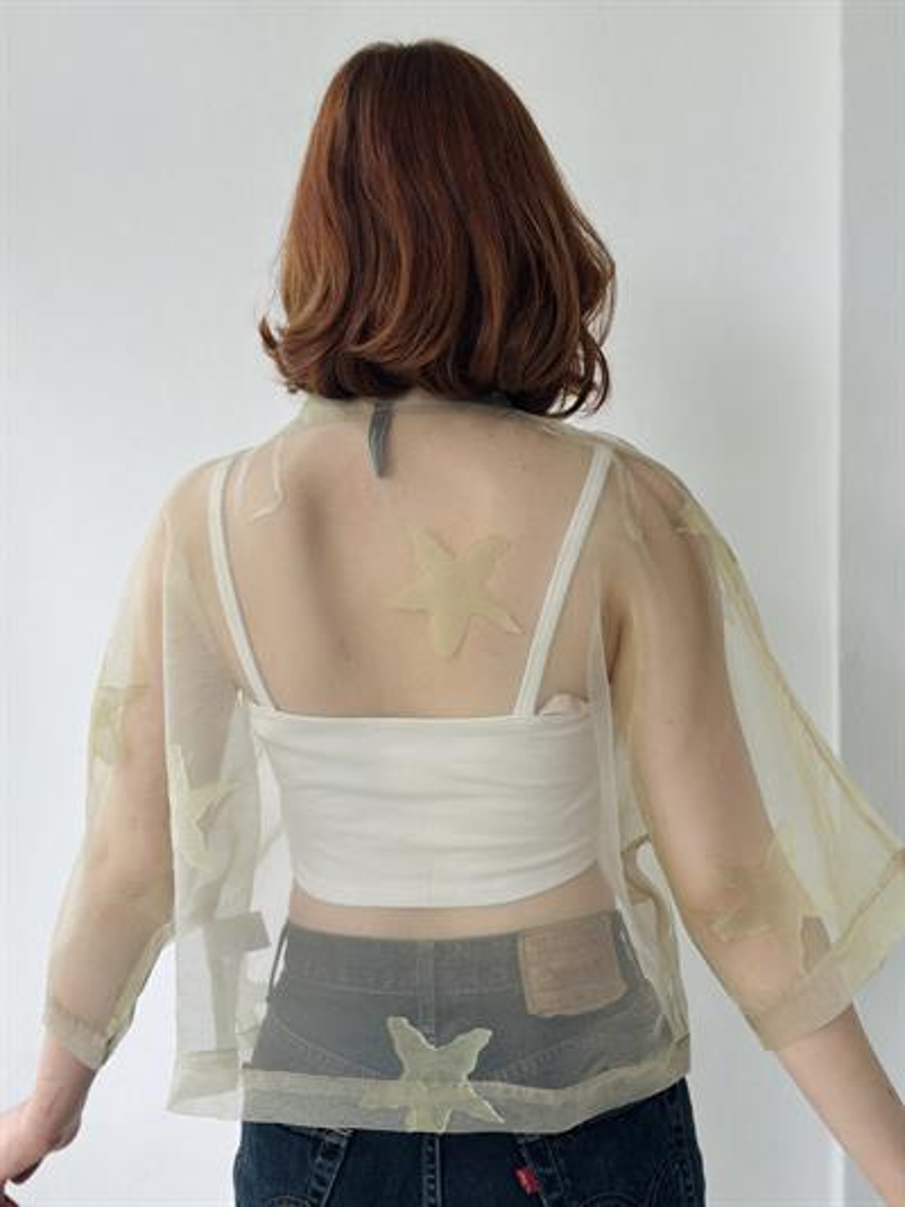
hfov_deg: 30.3
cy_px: 604
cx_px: 452
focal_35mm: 48
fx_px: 1673
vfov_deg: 39.6
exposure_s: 1/292
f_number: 1.78
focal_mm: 6.86
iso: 80
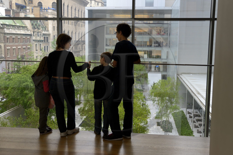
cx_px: 116
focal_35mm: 36
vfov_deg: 36.9
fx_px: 233
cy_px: 78
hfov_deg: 53.1
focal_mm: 36
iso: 1600
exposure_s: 1/250
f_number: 4.5
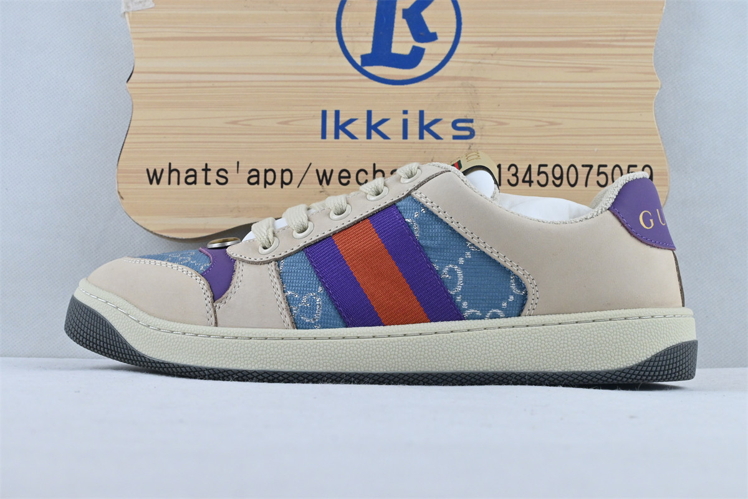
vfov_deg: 24.4
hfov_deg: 35.9
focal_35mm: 56
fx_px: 1153
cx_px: 374
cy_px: 250
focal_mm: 37
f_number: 10
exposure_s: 1/160
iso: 1000
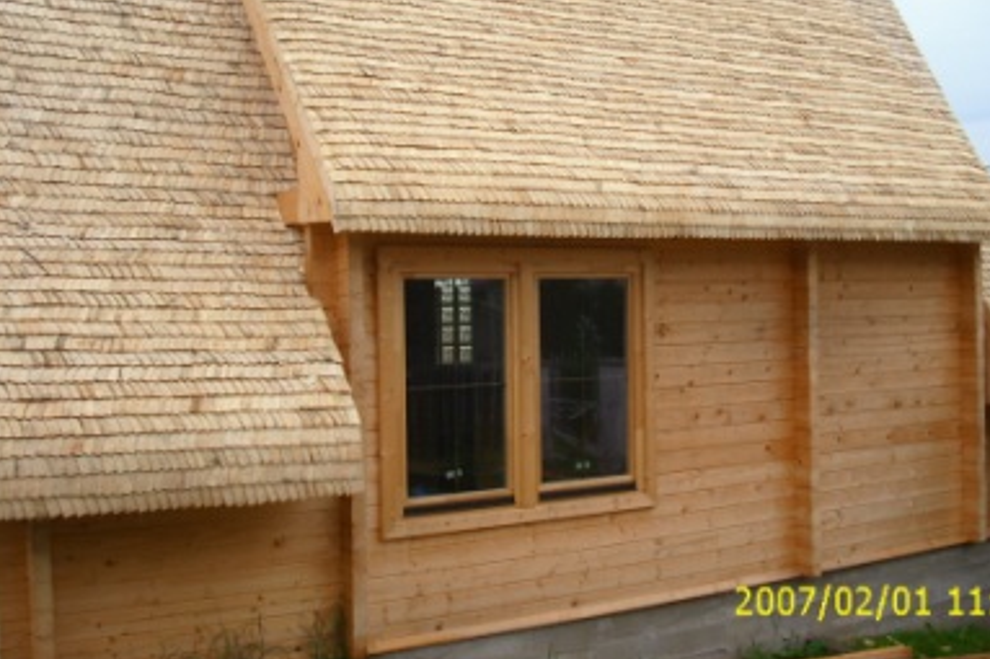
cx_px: 514
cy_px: 274
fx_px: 1237
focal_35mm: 45
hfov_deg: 43.6
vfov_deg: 29.8
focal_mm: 6.2
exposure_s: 1/60
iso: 100
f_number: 2.8
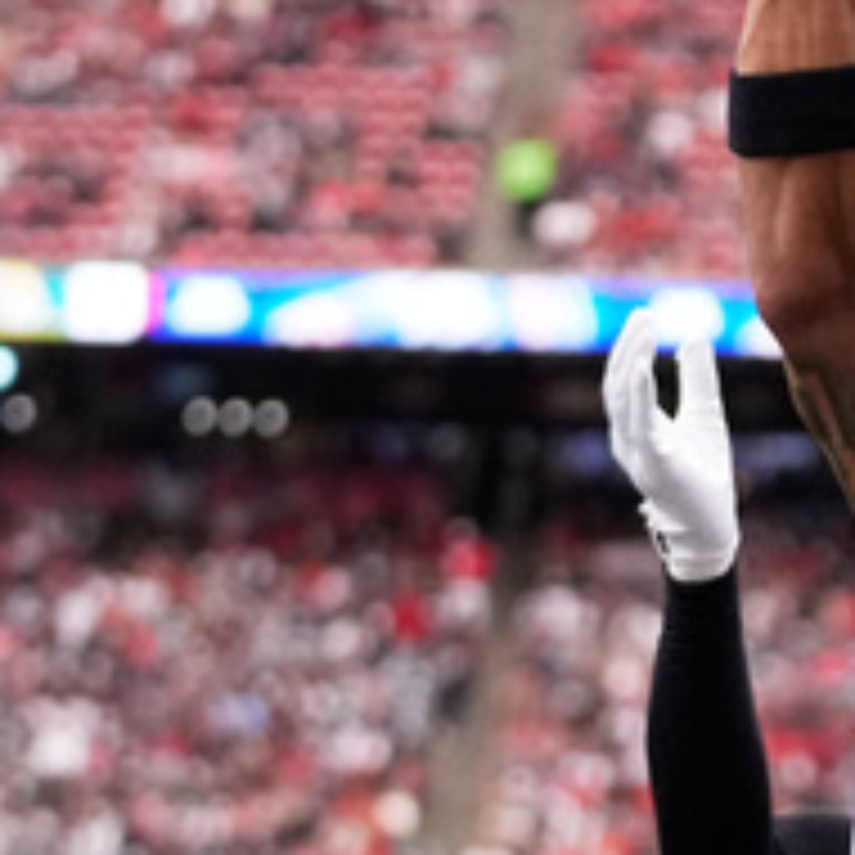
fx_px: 8970
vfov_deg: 5.4
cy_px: 848
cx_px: 1202
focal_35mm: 321
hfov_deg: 5.4
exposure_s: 1/2000
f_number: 2.8
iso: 2500
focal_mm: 70
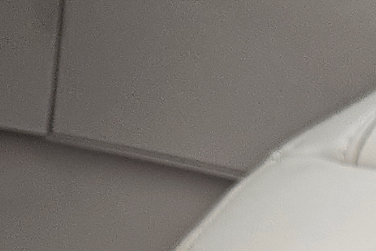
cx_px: 878
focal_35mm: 170
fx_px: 1775
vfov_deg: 6.7
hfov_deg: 10.5
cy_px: 928
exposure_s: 1/108
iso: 71
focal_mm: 5.56
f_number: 1.88
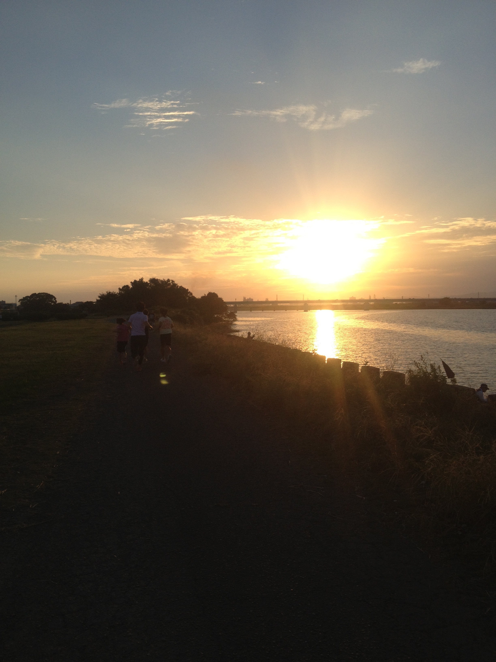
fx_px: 669
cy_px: 331
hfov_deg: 40.7
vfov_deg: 52.6
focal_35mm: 35
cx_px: 248
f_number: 2.4
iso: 50
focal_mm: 4.28
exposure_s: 1/1255
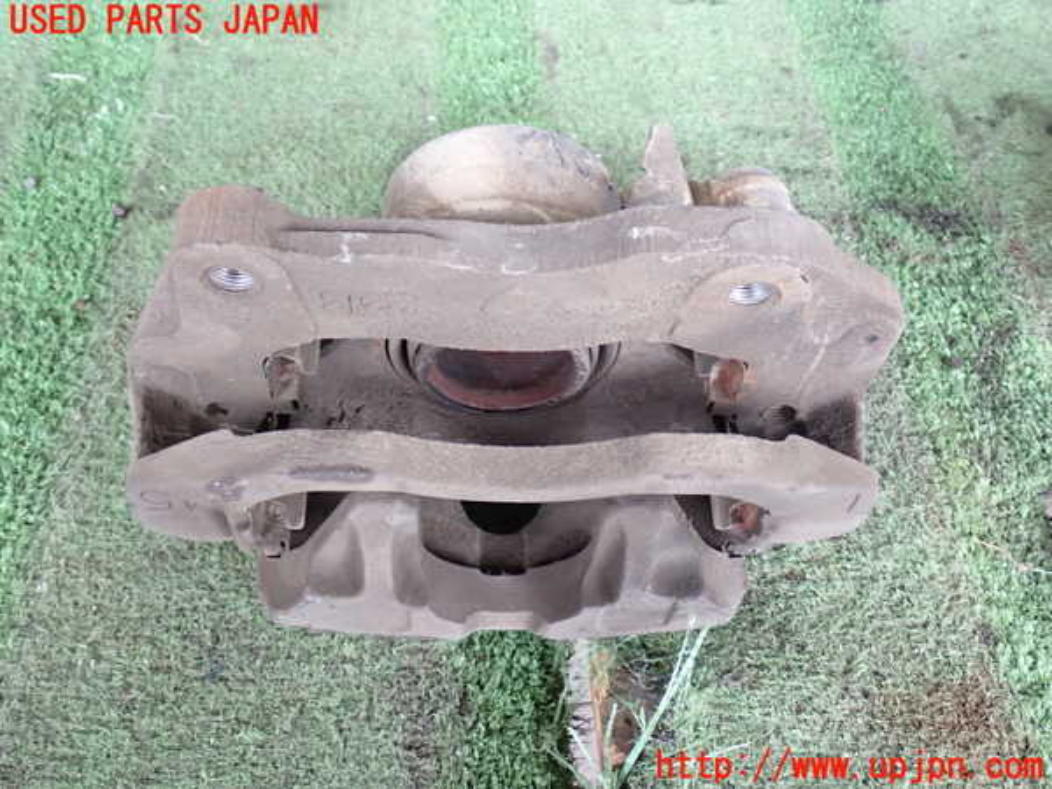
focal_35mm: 38
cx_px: 526
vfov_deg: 37.7
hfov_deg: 49.0
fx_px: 1155
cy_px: 394
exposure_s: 1/40
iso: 500
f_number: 2.7
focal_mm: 6.83
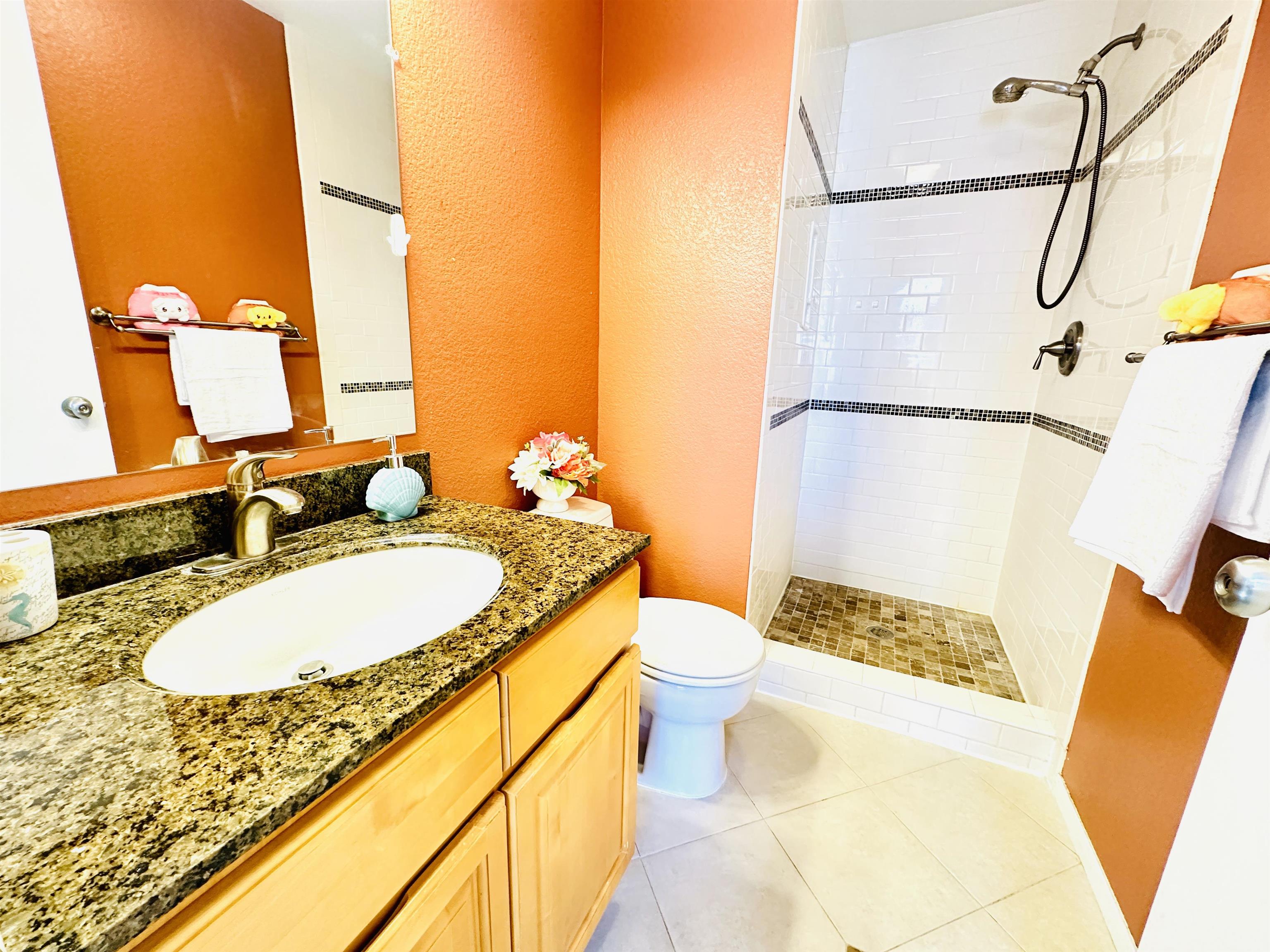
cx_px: 635
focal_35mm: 14
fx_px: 514
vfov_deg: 85.7
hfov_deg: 102.1
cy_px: 476
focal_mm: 2.22
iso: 500
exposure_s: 1/60
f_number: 2.2
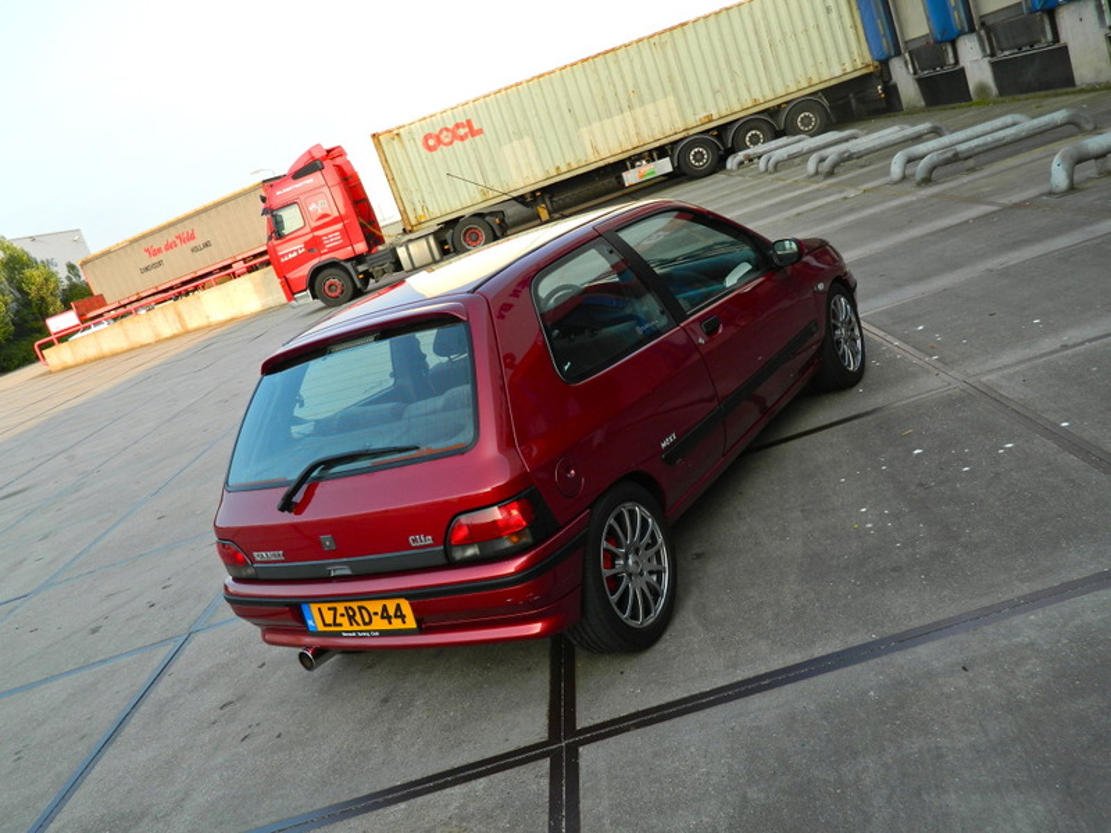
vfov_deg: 45.4
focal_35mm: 31
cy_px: 416
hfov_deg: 58.4
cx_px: 556
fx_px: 995
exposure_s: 1/200
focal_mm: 5.6
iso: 80
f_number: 3.2
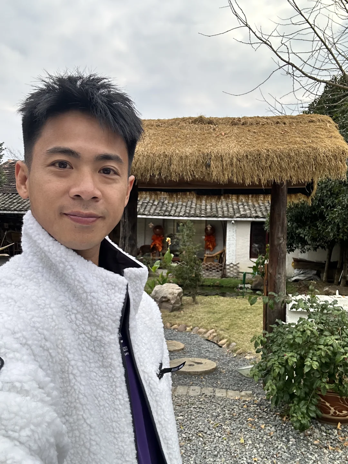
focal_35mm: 30
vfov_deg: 60.0
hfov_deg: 46.8
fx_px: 402
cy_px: 232
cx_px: 174
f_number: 1.9
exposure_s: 1/171
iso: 32
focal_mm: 2.69
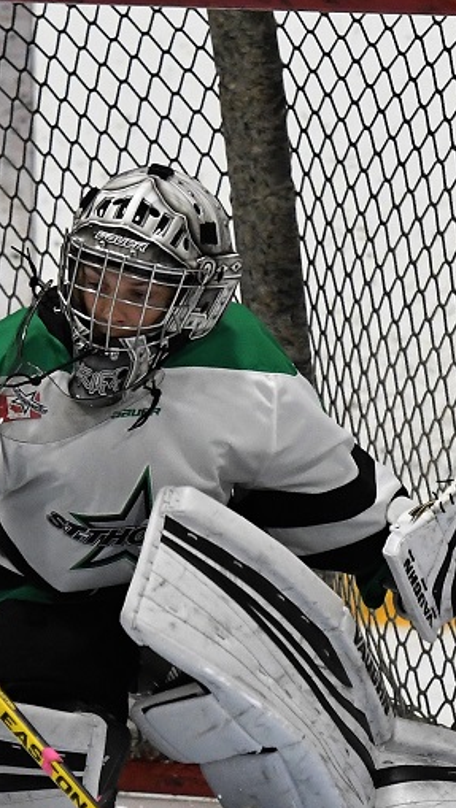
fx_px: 8025
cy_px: 506
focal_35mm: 374
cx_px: -76
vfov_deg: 5.8
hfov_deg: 3.3
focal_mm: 125
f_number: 2.8
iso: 2500
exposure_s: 1/1000
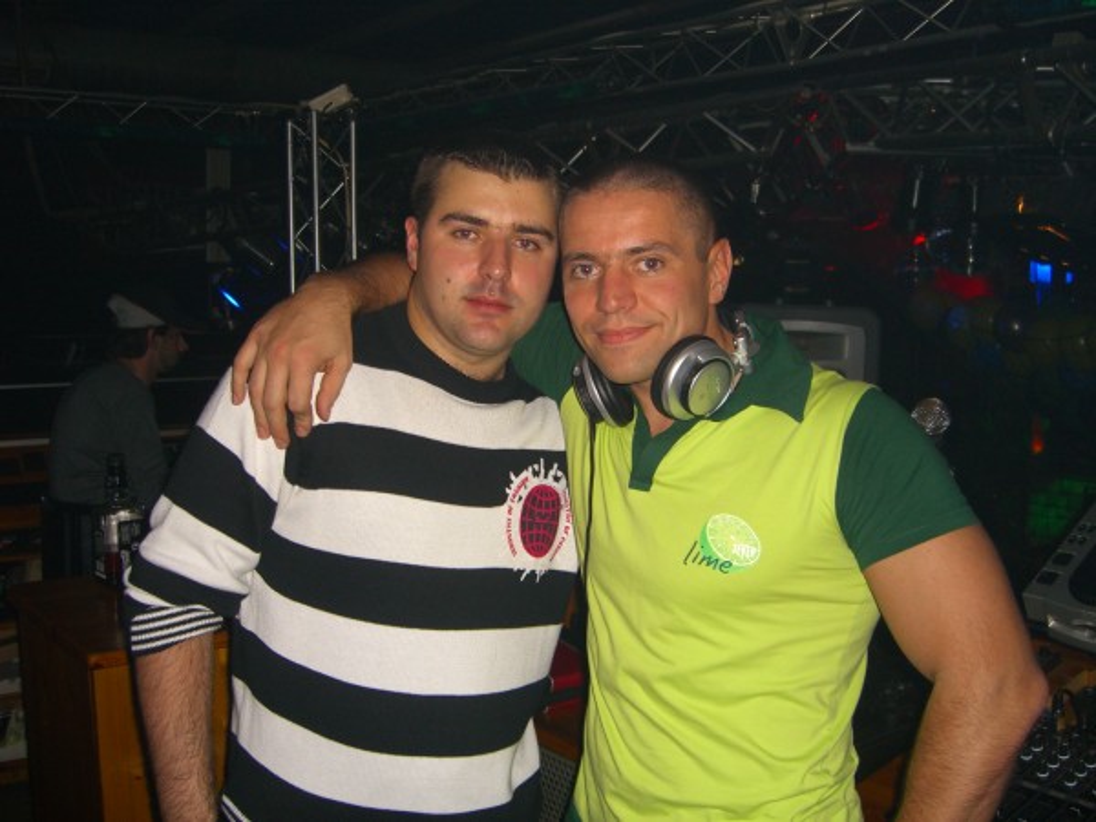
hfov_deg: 49.0
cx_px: 548
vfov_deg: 37.7
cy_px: 411
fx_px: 1203
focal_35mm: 38
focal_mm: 7.9
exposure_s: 1/60
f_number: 2.8
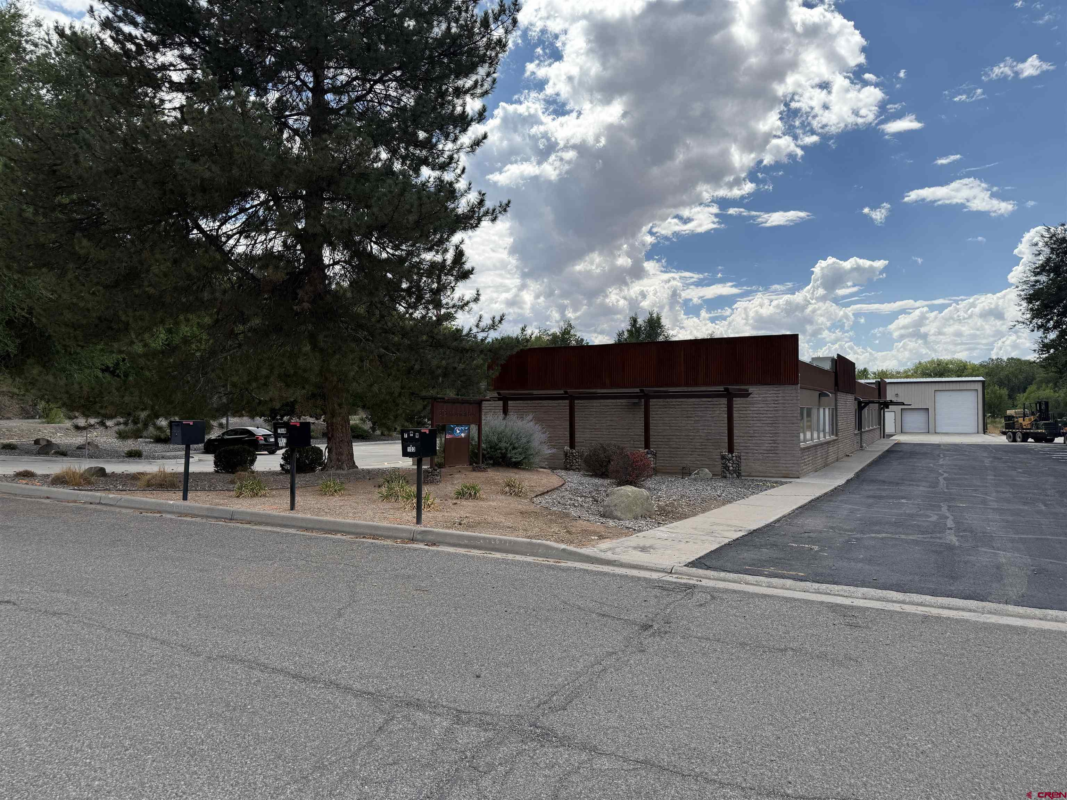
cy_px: 400
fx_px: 740
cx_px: 534
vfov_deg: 56.8
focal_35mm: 24
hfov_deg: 71.6
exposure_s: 1/5714
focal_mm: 6.76
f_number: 1.78
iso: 80
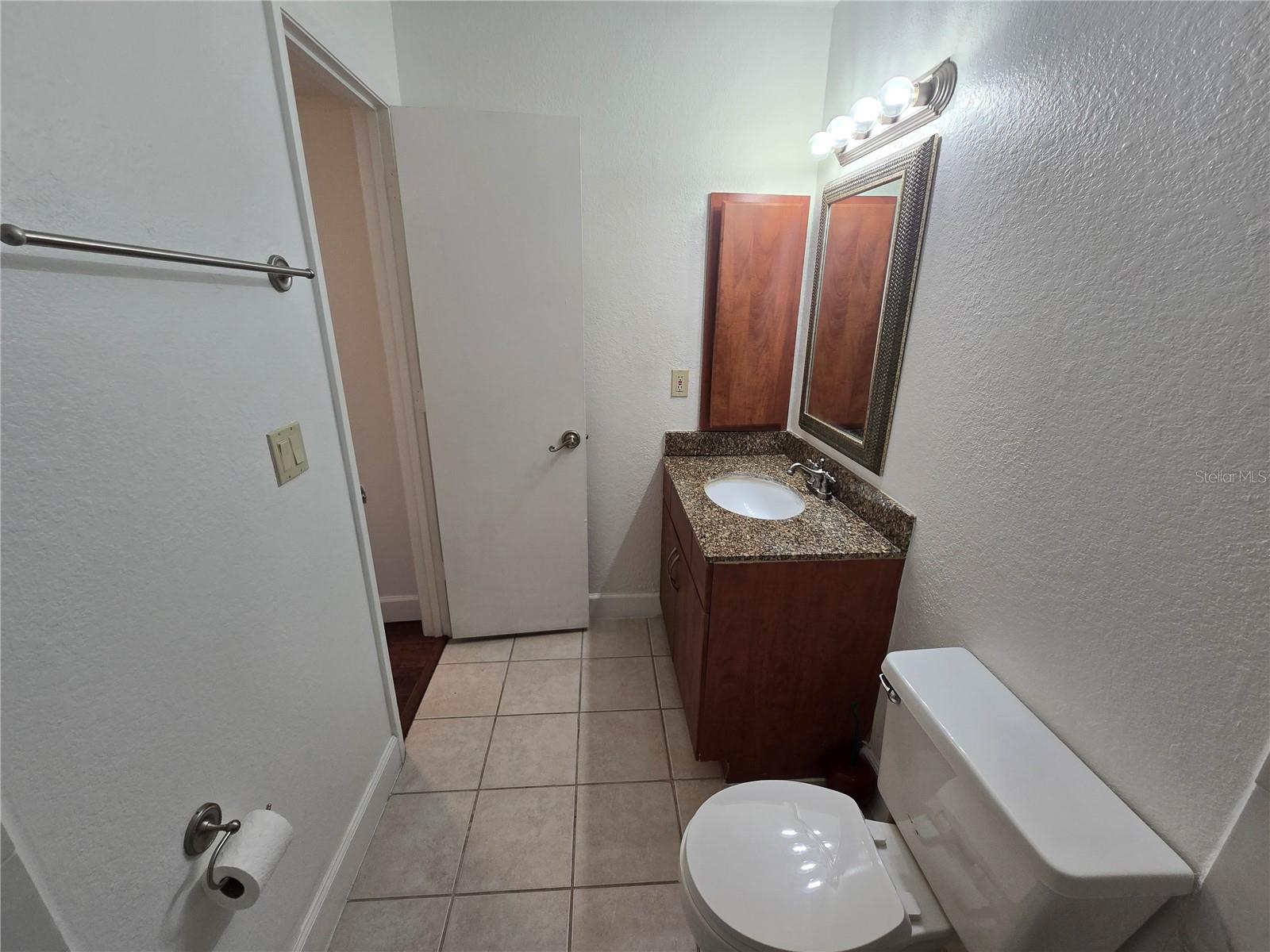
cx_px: 635
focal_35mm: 13
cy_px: 476
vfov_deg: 89.9
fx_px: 477
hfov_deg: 106.2
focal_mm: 2.2
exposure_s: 1/60
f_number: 2.2
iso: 125
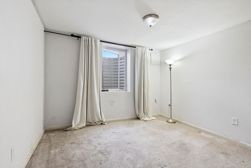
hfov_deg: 96.7
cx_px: 126
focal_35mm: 16
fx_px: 112
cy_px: 84
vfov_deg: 73.8
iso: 800
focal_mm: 16
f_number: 8
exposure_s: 1/6
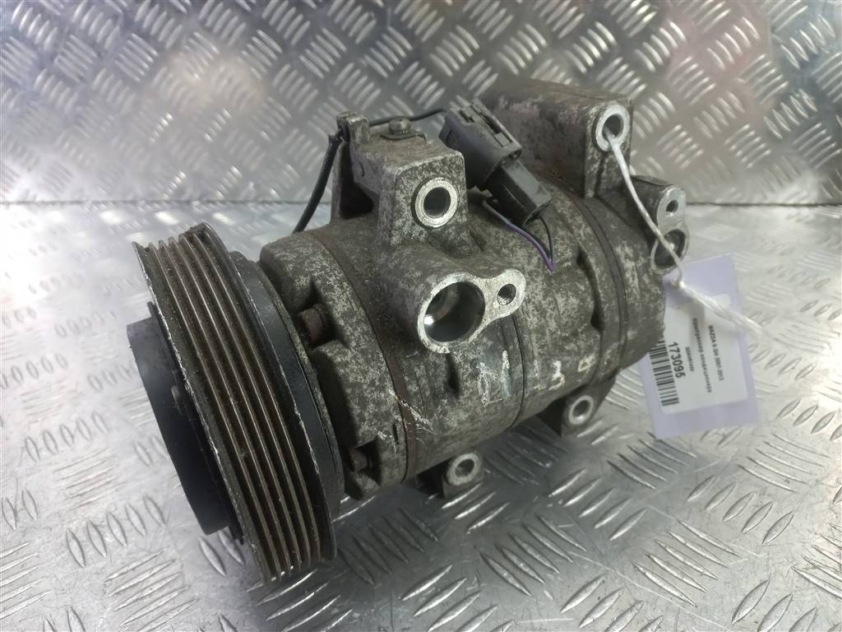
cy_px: 316
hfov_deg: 69.4
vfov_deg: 54.9
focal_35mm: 25
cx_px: 421
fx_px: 608
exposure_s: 1/50
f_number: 1.8
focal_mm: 4.6
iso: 100
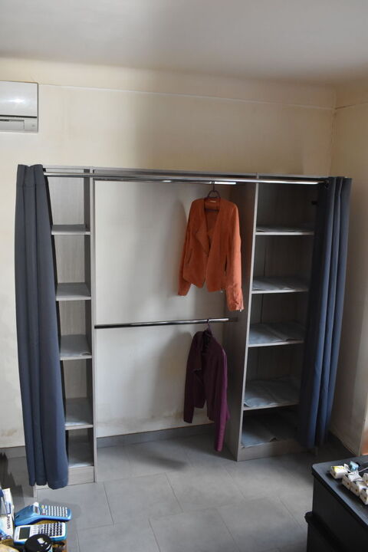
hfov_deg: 43.6
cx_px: 184
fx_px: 460
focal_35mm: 30
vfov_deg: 61.9
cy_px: 276
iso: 1600
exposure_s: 1/60
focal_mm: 20
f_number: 7.1
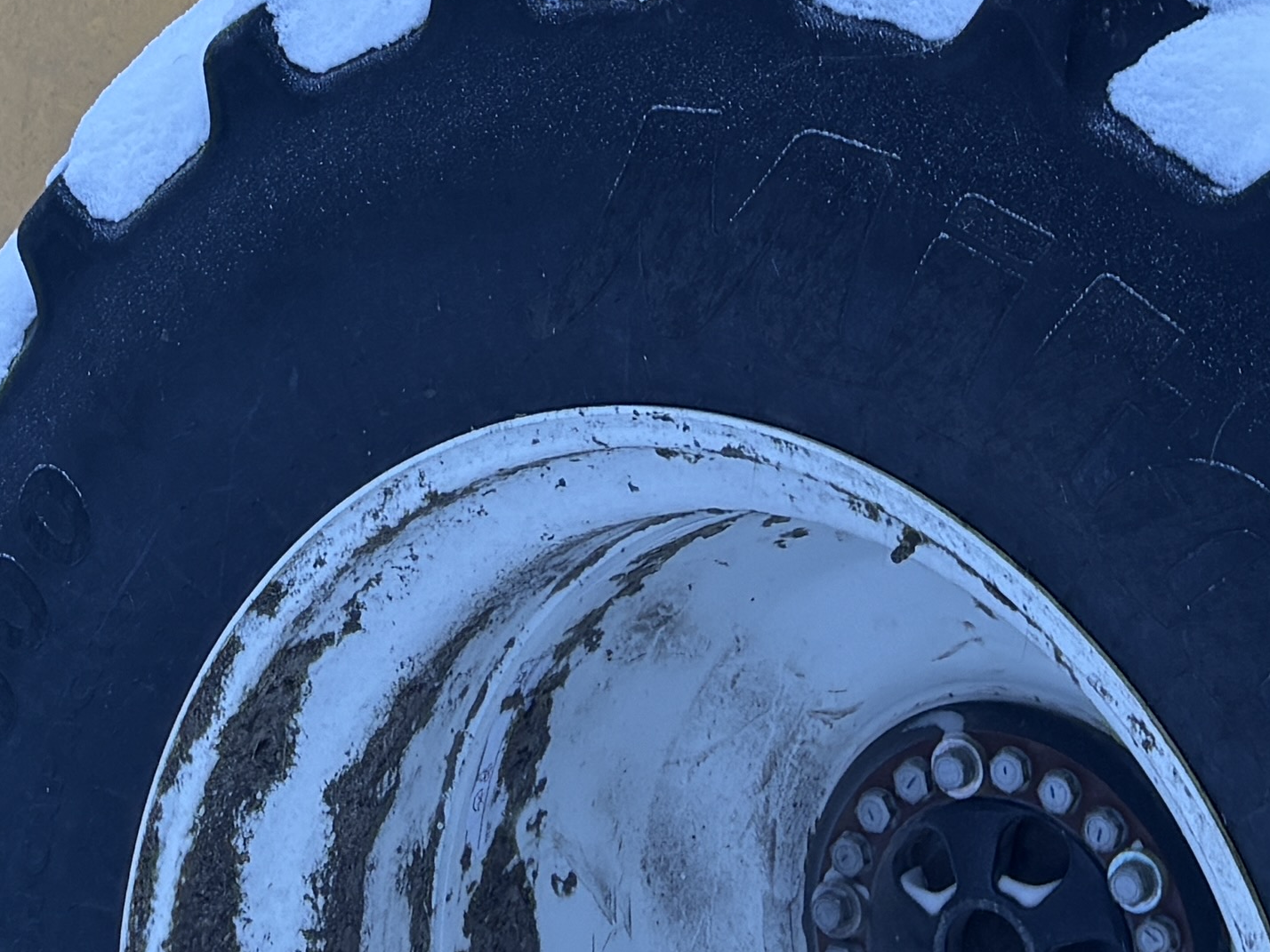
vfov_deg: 13.4
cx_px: 591
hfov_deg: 18.9
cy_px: -456
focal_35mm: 104
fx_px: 3816
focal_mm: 5.96
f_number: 1.6
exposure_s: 1/125
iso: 40
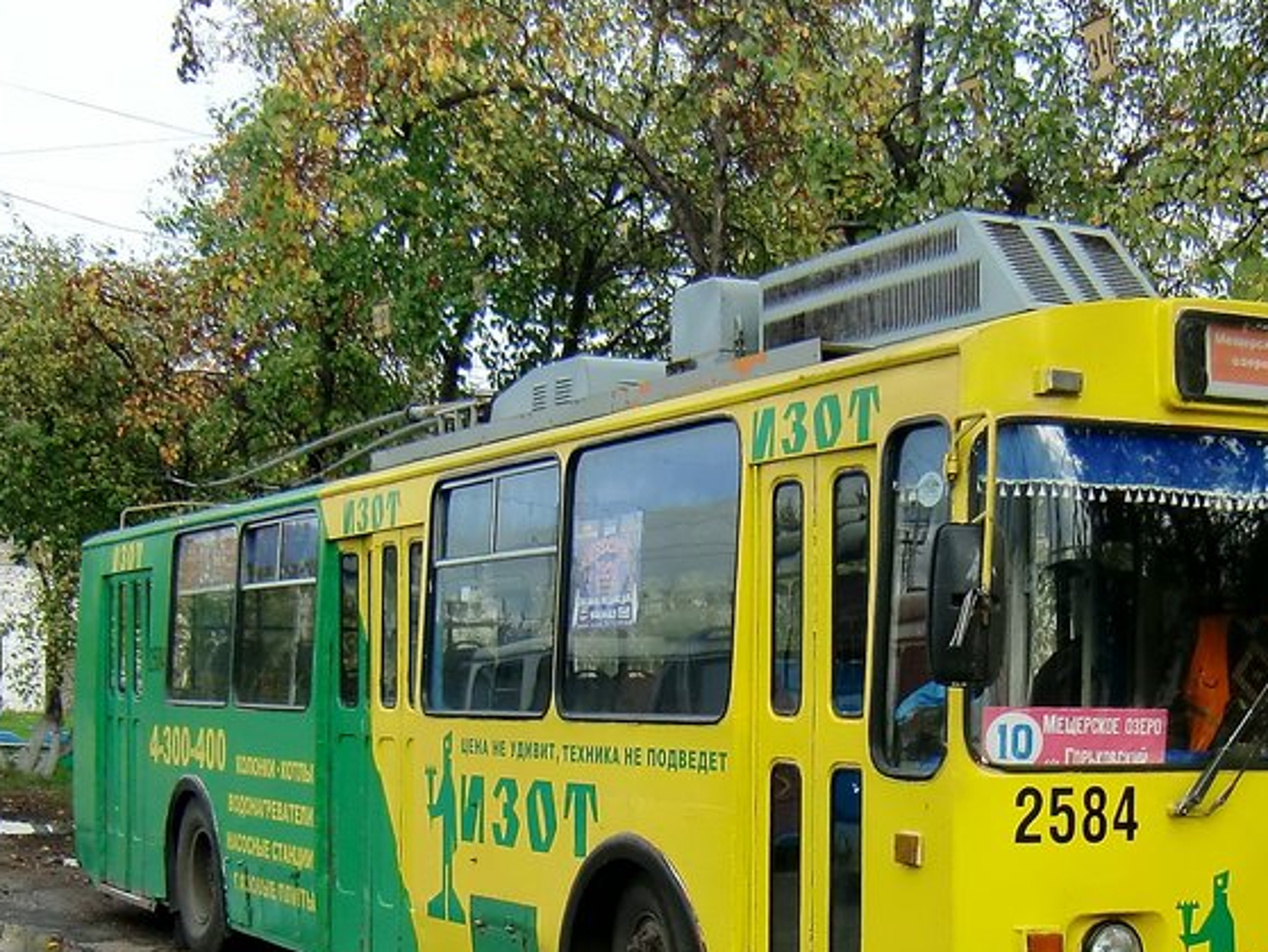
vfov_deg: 32.6
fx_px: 1612
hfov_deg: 41.0
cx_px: 1026
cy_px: 634
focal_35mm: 44
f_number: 3.2
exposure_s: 1/320
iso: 64
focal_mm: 4.3
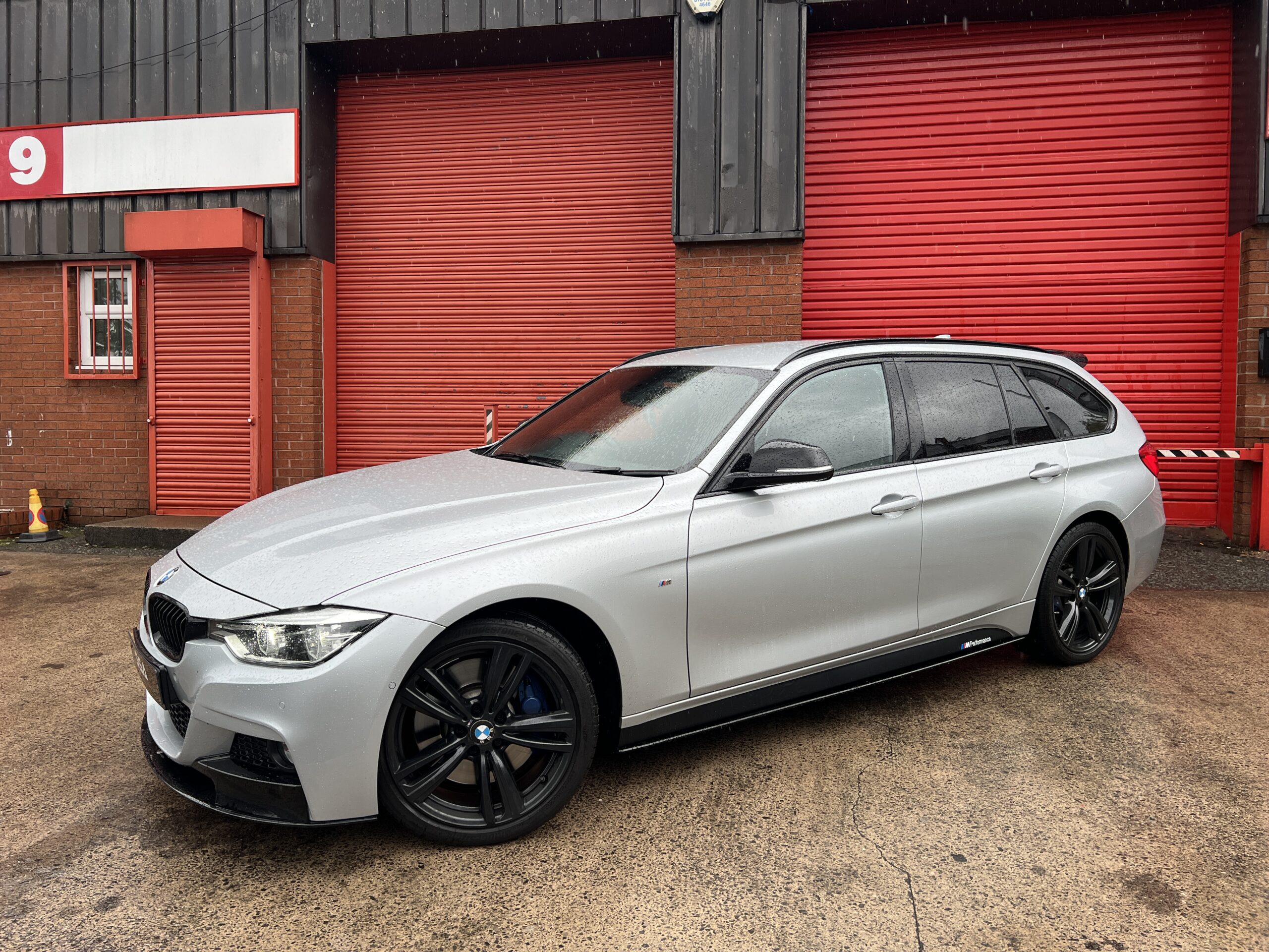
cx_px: 634
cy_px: 476
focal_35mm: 26
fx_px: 953
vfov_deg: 53.1
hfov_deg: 67.3
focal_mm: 5.7
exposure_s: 1/692
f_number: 1.5
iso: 50
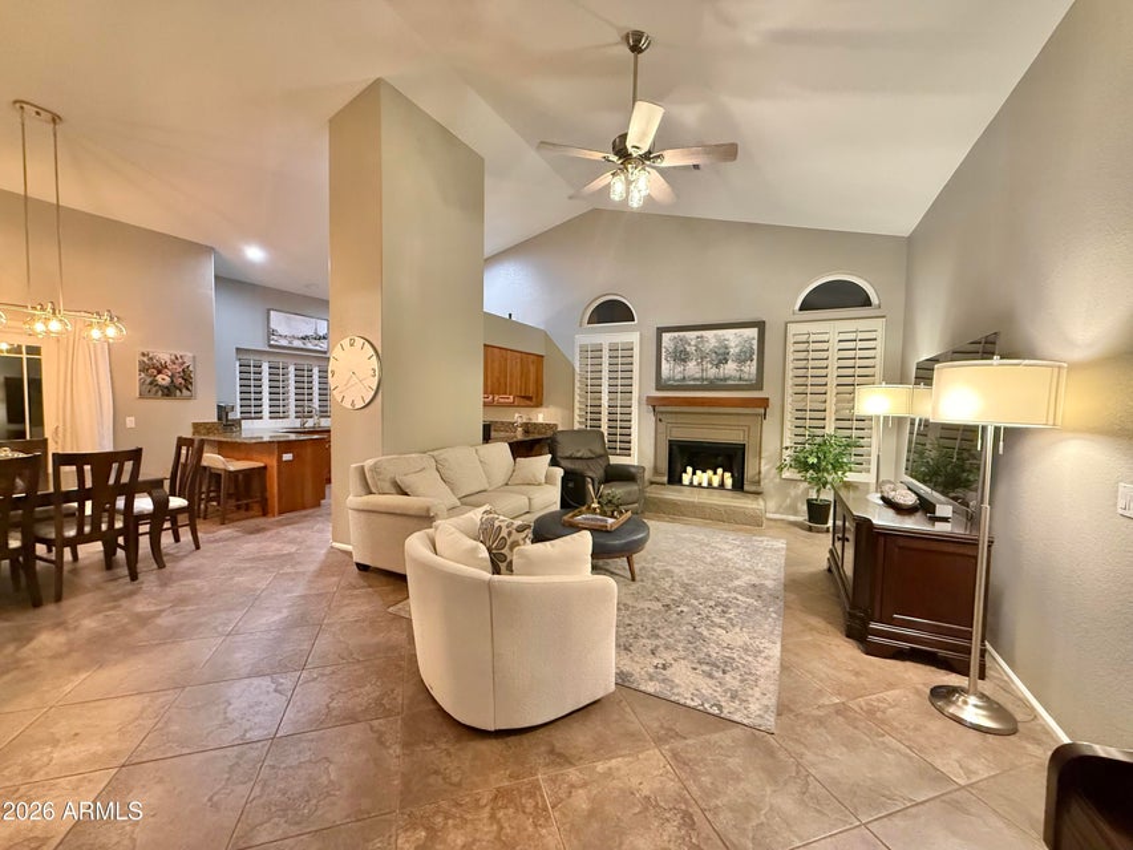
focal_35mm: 14
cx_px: 566
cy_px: 425
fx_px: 458
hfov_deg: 102.1
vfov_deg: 85.7
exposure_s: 1/60
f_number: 2.2
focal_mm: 2.22
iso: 640
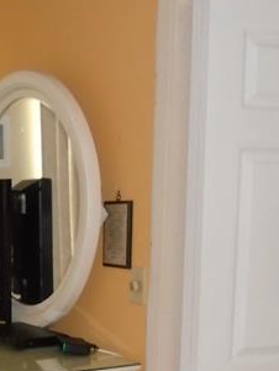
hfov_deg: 19.8
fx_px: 741
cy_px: 302
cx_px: -75
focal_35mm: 69
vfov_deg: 27.5
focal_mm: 4.6
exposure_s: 1/30
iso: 400
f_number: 3.2
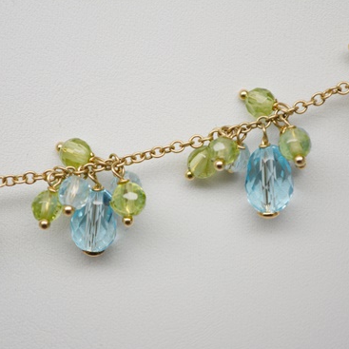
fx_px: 1308
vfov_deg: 15.2
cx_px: 154
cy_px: 184
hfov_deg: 15.2
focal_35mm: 115
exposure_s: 1/125
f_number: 5.6
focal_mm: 55
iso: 250
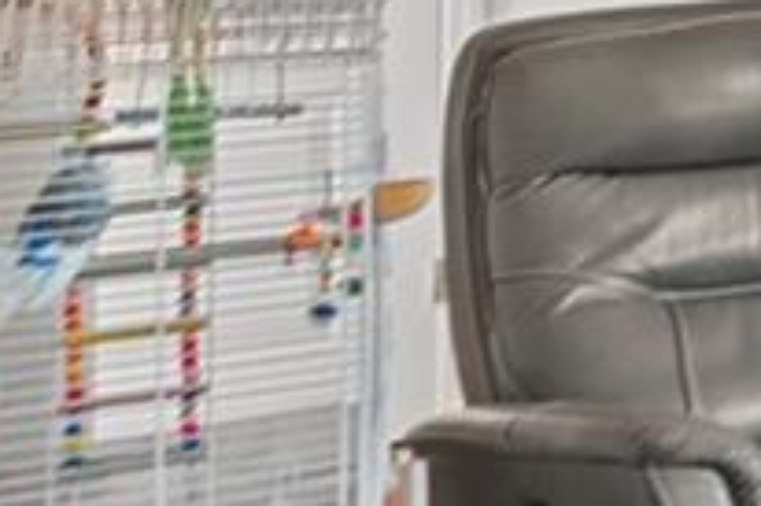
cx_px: 2800
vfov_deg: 12.0
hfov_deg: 9.0
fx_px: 2302
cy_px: -238
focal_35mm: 109
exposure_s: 1/1.67
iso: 160
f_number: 8
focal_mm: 14
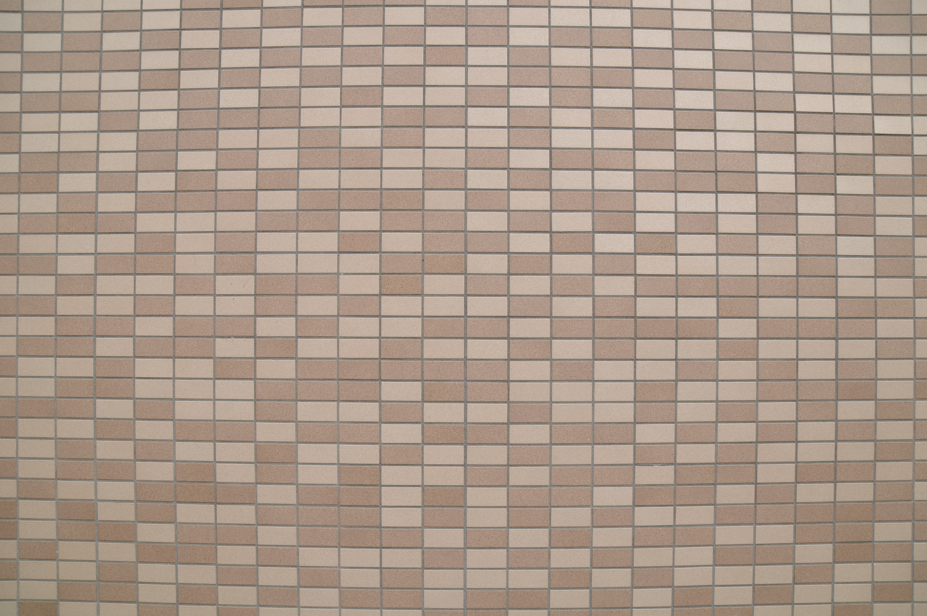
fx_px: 656
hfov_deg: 70.5
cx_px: 464
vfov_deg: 50.3
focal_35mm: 26
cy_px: 308
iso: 200
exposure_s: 1/320
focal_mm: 17
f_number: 5.6
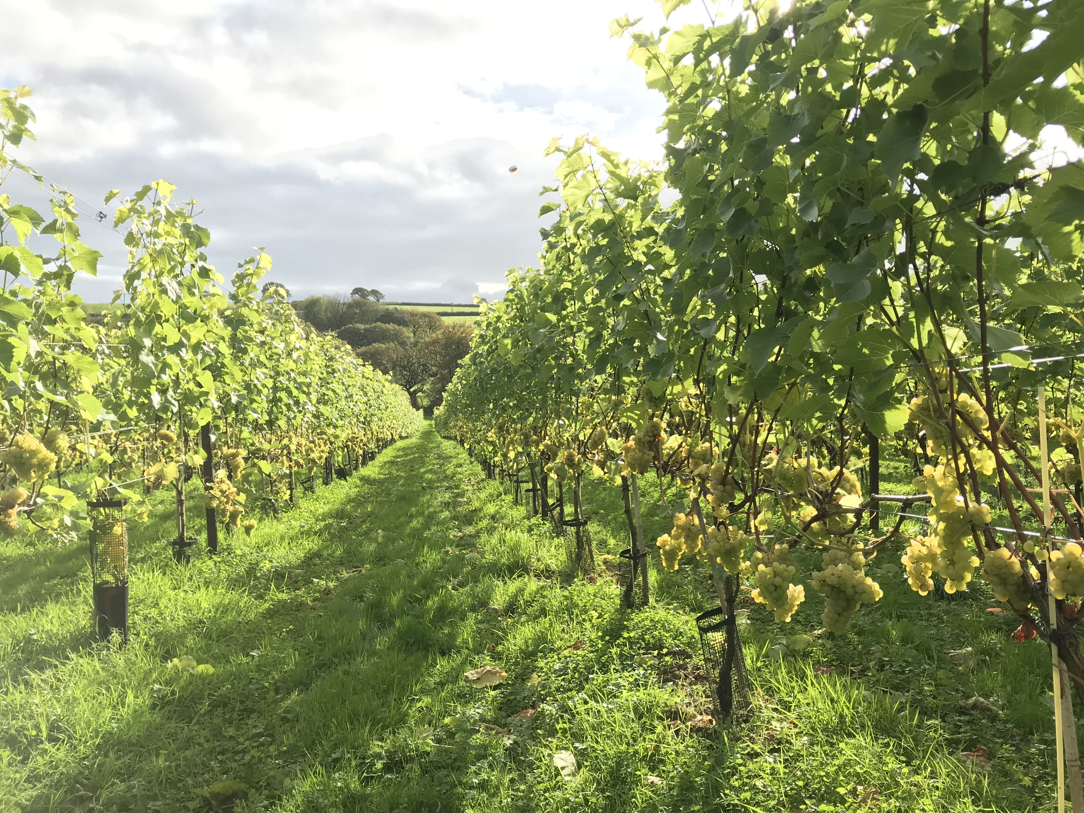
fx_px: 877
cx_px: 542
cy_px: 406
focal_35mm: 28
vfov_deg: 49.7
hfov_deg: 63.4
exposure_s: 1/967
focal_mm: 3.99
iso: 20
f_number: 1.8
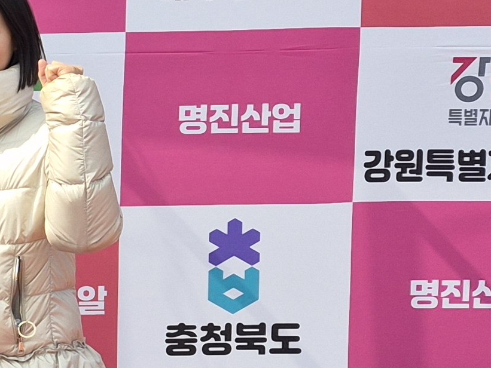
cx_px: -529
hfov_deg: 14.3
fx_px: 1589
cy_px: 219
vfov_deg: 13.2
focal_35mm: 112
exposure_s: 1/2608
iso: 80
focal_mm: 5.4
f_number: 1.8
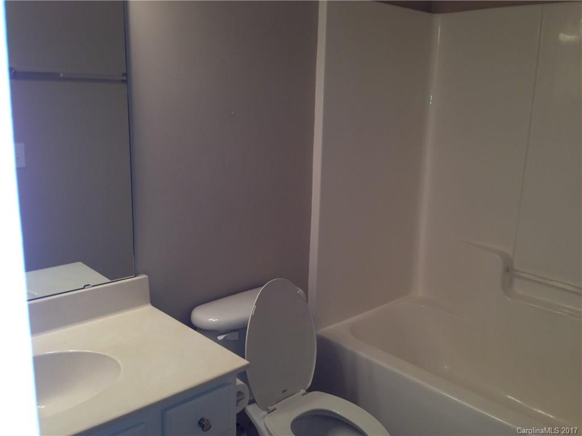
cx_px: 291
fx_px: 555
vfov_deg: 42.9
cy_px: 218
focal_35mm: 33
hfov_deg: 55.4
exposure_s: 1/26
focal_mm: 4.13
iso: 50
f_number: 2.4
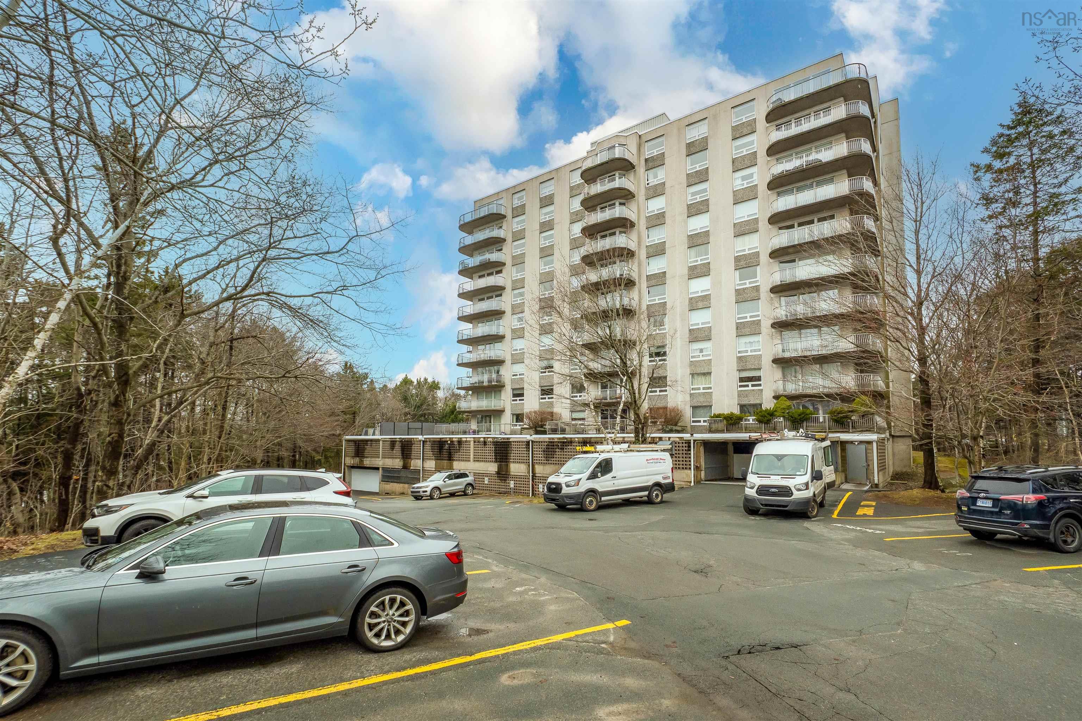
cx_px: 541
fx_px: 451
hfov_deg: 100.4
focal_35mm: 15
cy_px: 360
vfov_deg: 77.3
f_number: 6.3
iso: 400
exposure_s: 1/320
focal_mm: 10
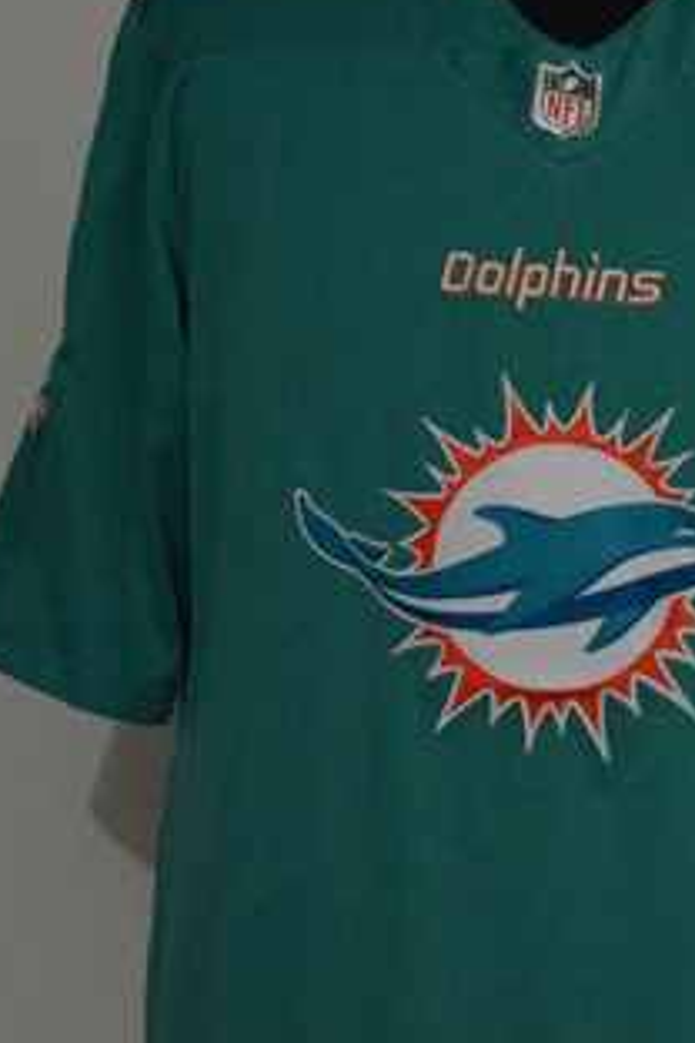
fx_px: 5328
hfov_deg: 7.4
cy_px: 518
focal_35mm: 184
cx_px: 976
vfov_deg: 11.2
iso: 4000
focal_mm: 48
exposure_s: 1/100
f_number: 4.5
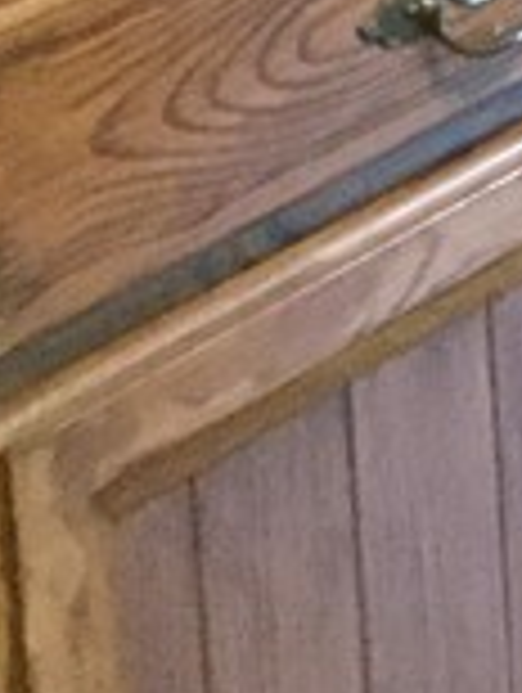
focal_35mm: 206
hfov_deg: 6.3
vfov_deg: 8.7
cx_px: 1890
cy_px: -981
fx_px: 4130
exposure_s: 1/15
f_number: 2.4
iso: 320
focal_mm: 3.3
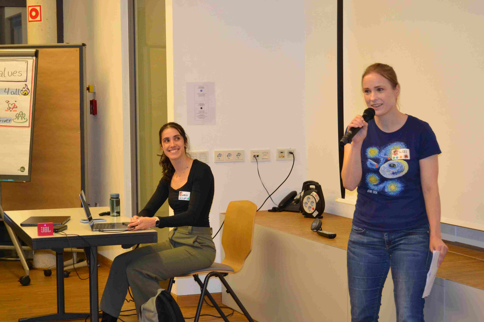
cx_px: 242
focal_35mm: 82
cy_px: 161
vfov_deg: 16.6
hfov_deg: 24.6
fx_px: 1109
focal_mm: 55
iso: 2000
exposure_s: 1/60
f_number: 5.6
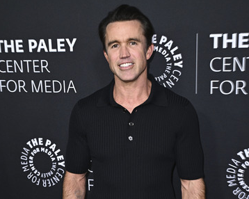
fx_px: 292
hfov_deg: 46.2
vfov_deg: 37.7
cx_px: 132
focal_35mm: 40
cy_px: 97
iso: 1250
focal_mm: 33.5
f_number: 5.6
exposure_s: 1/200
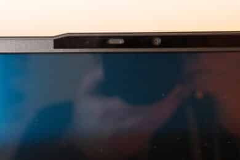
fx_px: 500
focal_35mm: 75
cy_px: 80
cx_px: 120
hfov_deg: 27.0
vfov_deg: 18.2
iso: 3200
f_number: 8
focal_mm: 50
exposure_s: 1/42
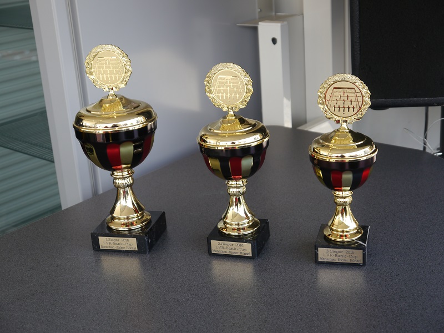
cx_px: 222
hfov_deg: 34.3
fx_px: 718
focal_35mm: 56
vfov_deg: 26.1
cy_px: 166
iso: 160
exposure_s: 1/80
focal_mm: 28
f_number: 4.8
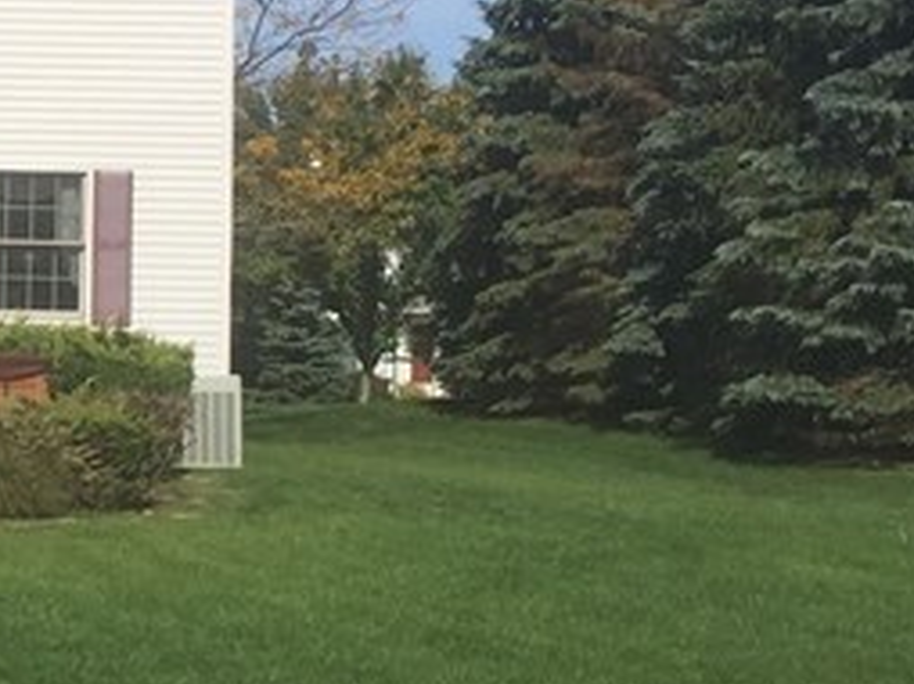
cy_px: 306
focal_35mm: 117
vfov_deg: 12.6
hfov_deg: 15.1
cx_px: -619
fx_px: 3086
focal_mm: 4.15
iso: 32
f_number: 2.2
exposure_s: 1/3300
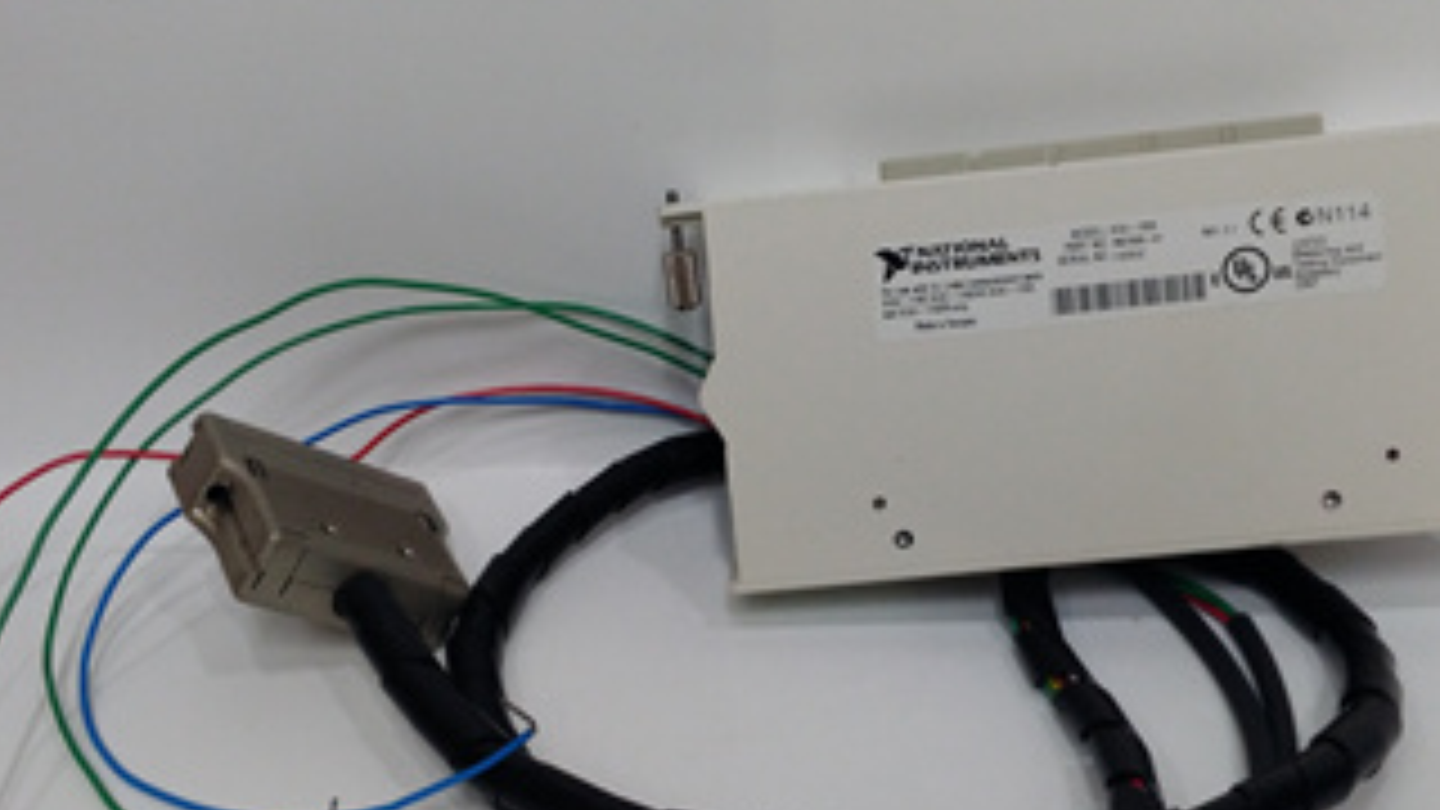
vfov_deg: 26.0
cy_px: 452
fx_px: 1756
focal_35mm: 46
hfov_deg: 44.6
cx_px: 752
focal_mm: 3.79
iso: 205
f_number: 2
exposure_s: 1/33
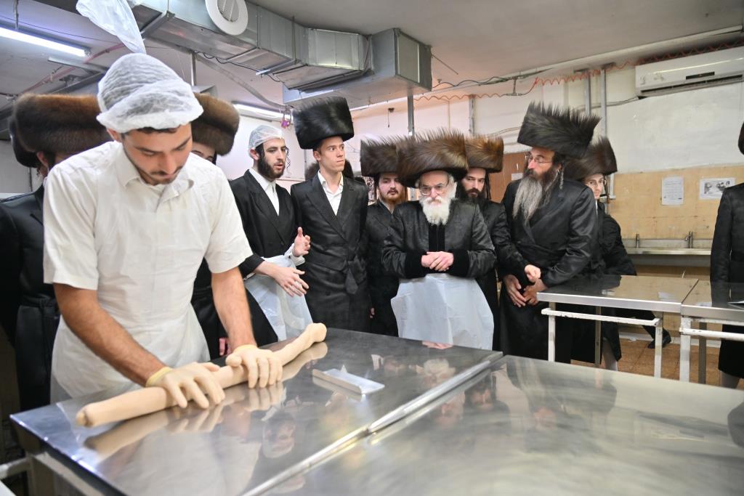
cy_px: 248
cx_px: 372
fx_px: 496
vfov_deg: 53.1
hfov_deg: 73.7
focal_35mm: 24
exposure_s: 1/160
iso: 800
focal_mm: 24
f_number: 4
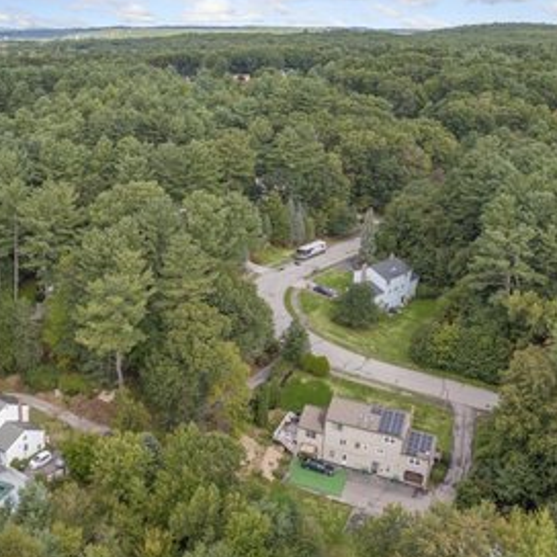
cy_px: 274
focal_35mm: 38
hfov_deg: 42.4
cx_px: 136
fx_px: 692
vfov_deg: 43.9
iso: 200
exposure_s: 1/60
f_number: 5
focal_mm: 10.26
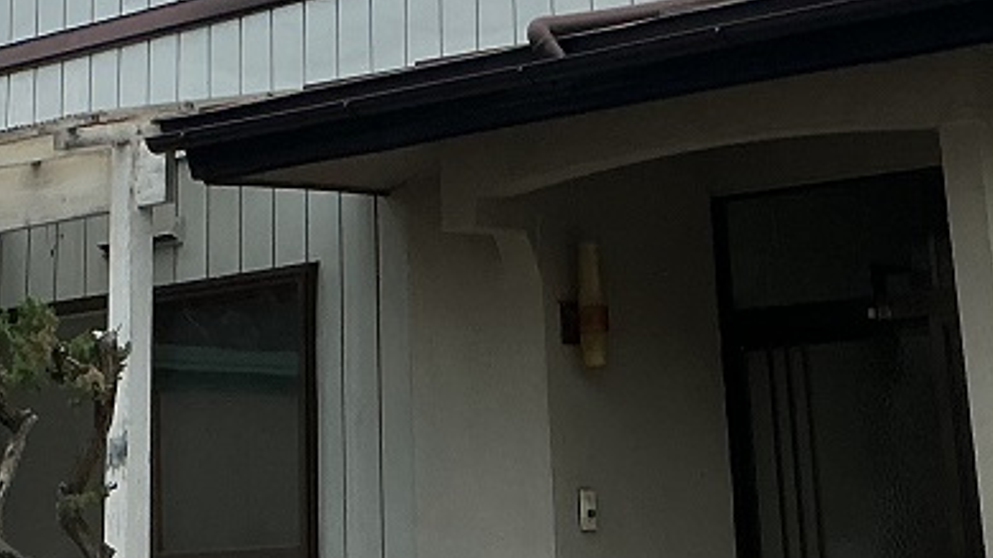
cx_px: 496
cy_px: -474
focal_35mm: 98
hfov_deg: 21.8
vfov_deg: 11.4
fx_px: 2579
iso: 25
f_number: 1.8
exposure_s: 1/650
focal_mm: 3
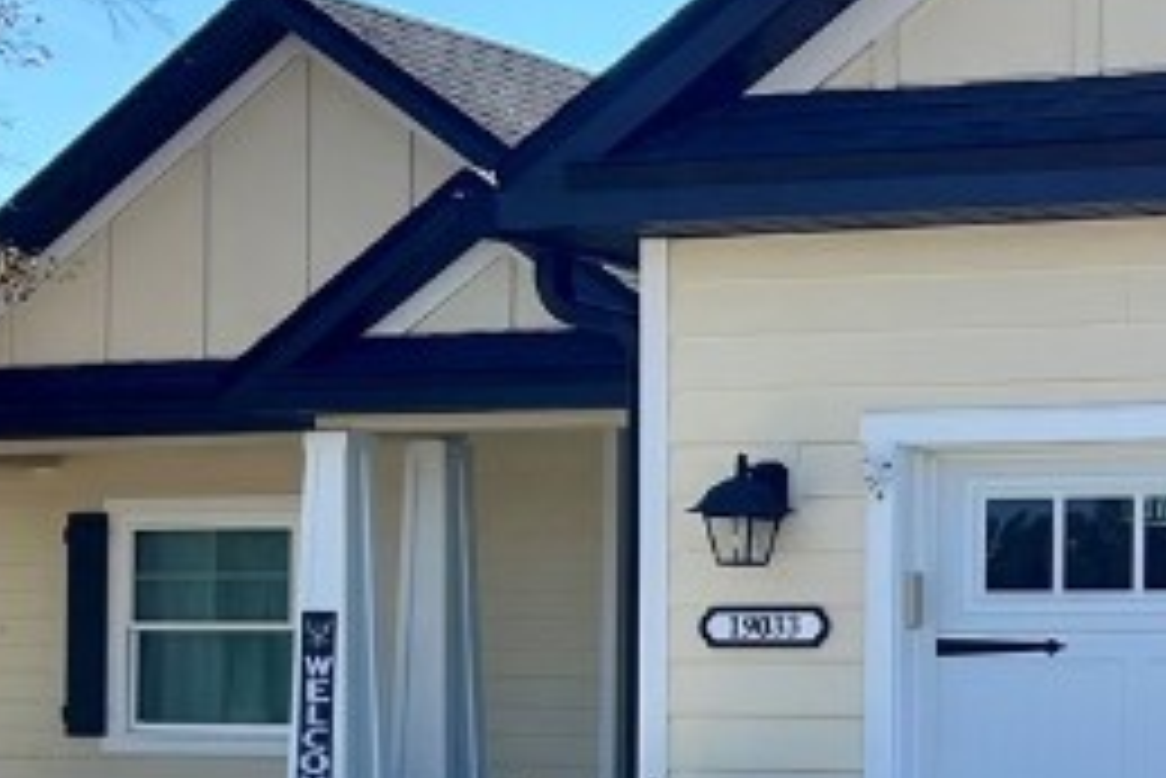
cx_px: 1297
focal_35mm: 107
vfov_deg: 12.7
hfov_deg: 18.3
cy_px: 724
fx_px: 3467
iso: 50
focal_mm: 5.1
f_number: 1.6
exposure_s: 1/3311
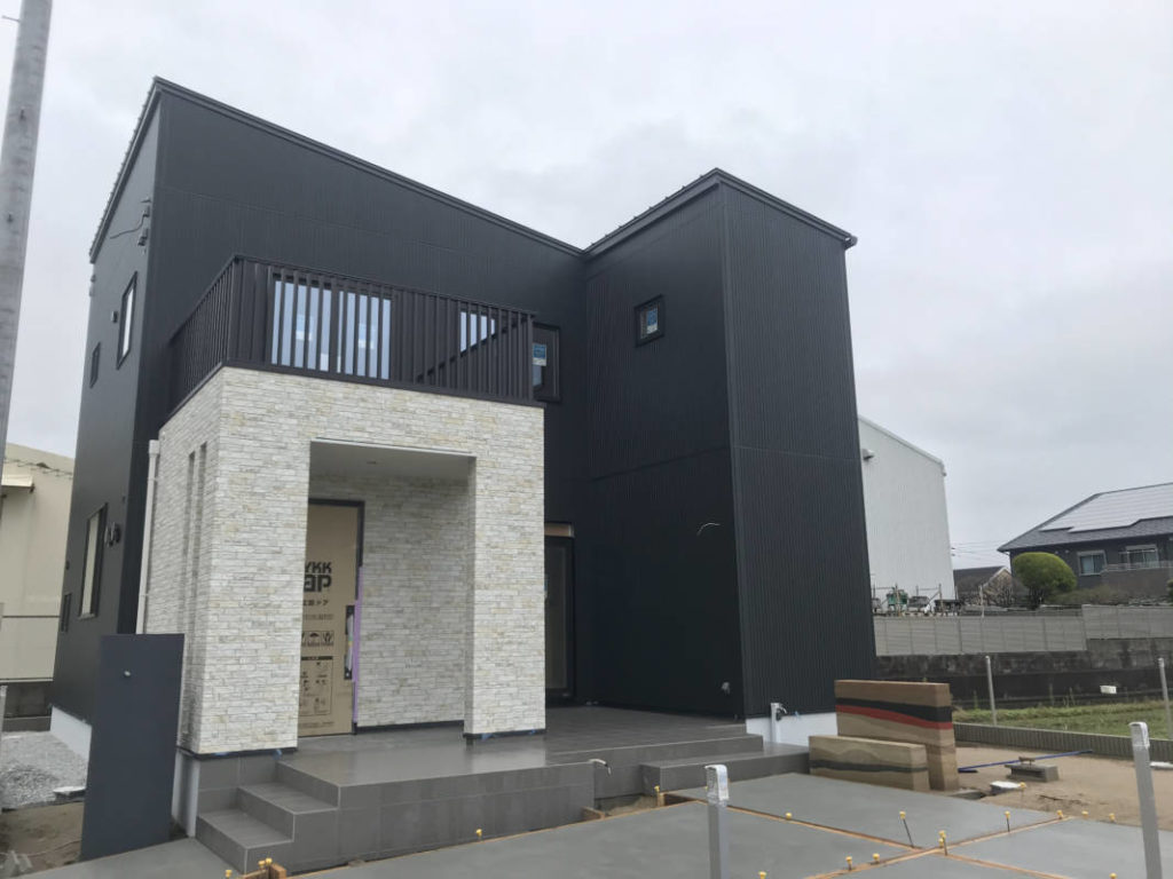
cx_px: 586
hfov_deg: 63.4
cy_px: 440
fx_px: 949
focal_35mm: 28
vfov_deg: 49.7
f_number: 1.8
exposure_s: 1/330
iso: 20
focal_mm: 3.99
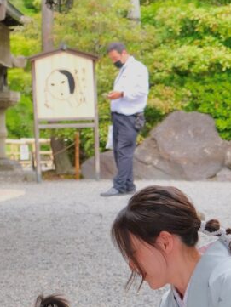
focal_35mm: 139
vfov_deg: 14.0
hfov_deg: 10.7
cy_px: 290
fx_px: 1236
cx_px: 151
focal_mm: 34.2
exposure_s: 1/100
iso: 400
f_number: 4
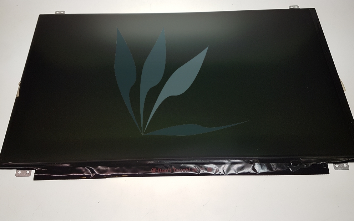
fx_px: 270
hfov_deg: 66.5
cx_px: 178
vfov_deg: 44.3
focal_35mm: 28
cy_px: 90
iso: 40
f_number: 1.7
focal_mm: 4.2
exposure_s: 1/202
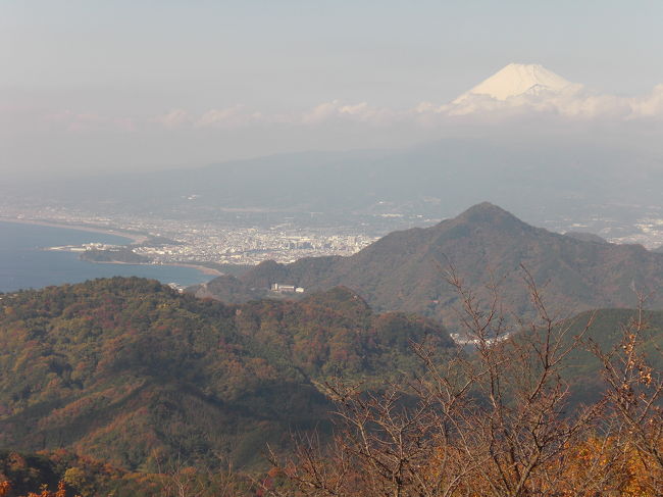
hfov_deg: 22.5
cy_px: 248
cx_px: 332
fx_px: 1666
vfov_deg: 17.0
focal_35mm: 87
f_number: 5
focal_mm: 14.49
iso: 64
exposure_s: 1/400
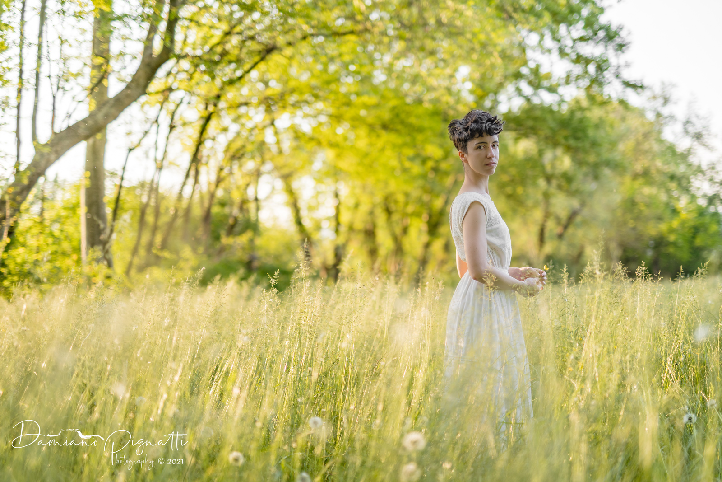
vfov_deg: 27.0
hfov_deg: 39.6
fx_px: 1003
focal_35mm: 50
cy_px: 241
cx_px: 361
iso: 100
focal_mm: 50
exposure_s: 1/800
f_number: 1.4
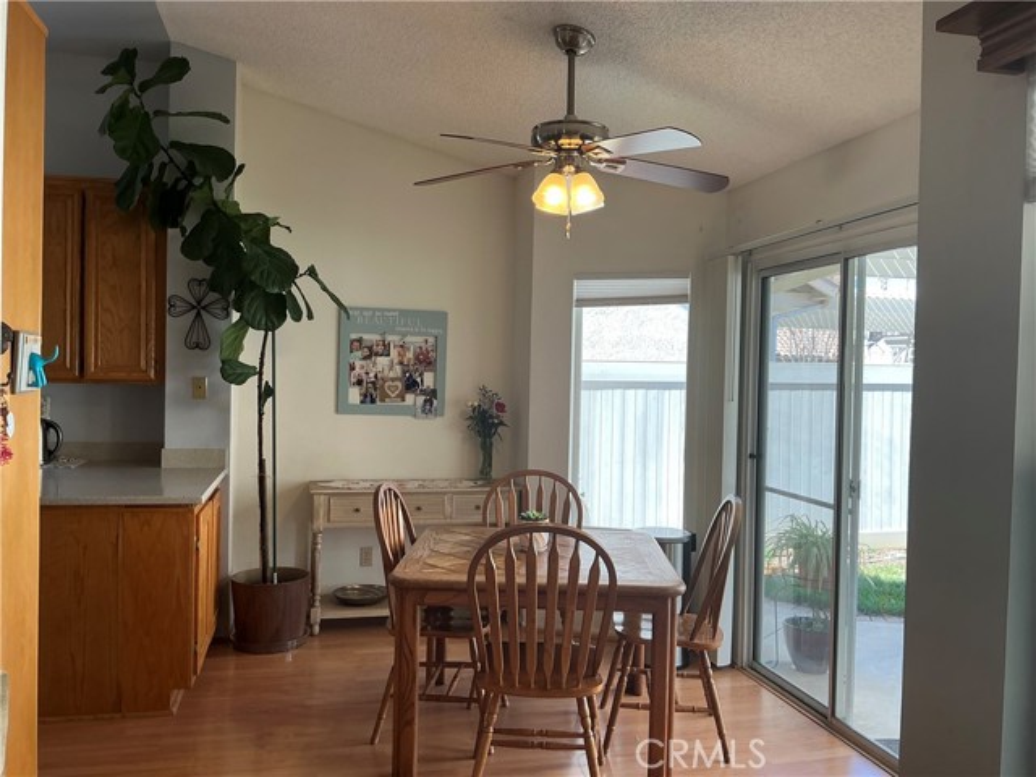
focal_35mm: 28
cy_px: 388
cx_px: 518
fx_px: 838
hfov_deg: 63.4
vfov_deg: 49.7
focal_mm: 3
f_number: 1.8
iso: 25
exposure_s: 1/120
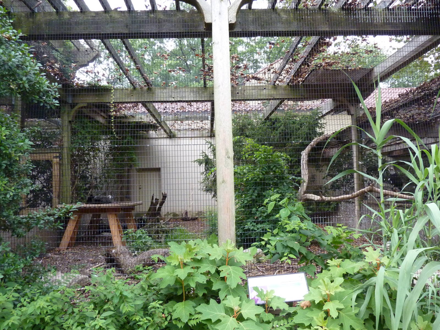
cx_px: 220
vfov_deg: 54.9
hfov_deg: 69.4
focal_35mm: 25
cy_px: 165
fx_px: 318
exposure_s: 1/125
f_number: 3.3
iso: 400
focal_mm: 4.1
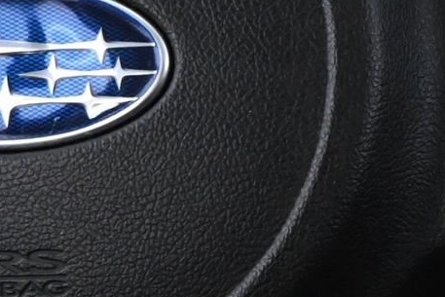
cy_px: 144
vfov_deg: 16.1
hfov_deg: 22.5
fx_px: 1051
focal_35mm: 85
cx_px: 498
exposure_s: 1/80
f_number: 3.5
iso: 6400
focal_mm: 16
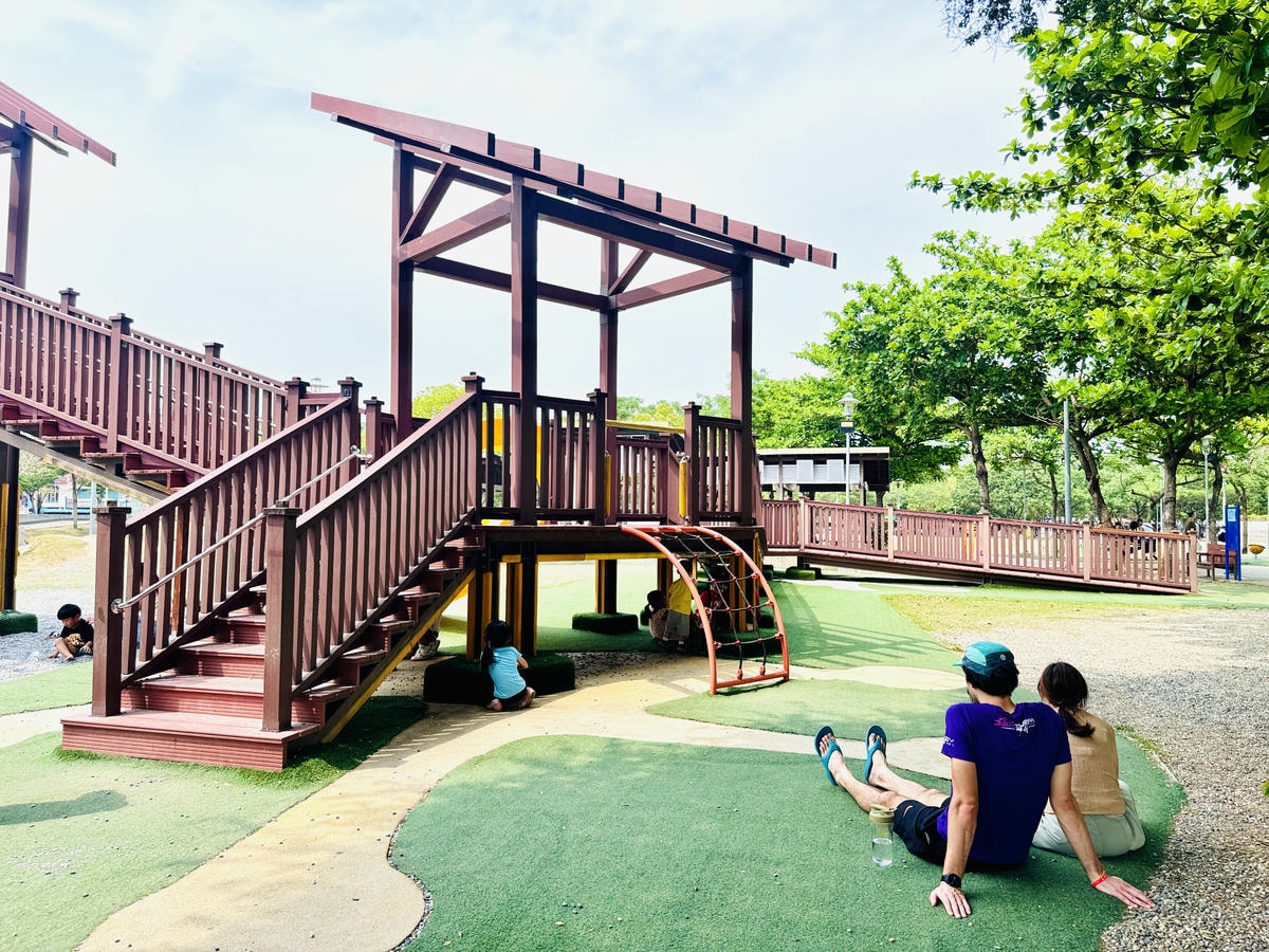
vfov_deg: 56.8
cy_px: 476
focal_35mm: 24
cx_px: 634
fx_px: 880
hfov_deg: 71.6
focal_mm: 6.86
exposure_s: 1/2331
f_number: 1.78
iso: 80
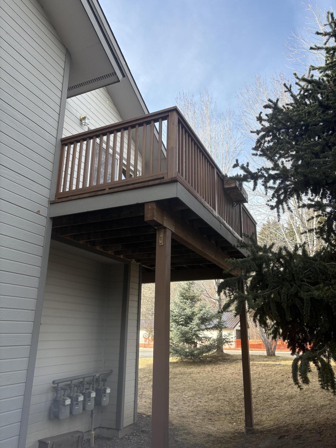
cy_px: 224
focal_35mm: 26
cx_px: 168
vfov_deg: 67.3
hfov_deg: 53.1
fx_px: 336
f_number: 1.6
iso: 50
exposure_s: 1/601
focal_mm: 5.96
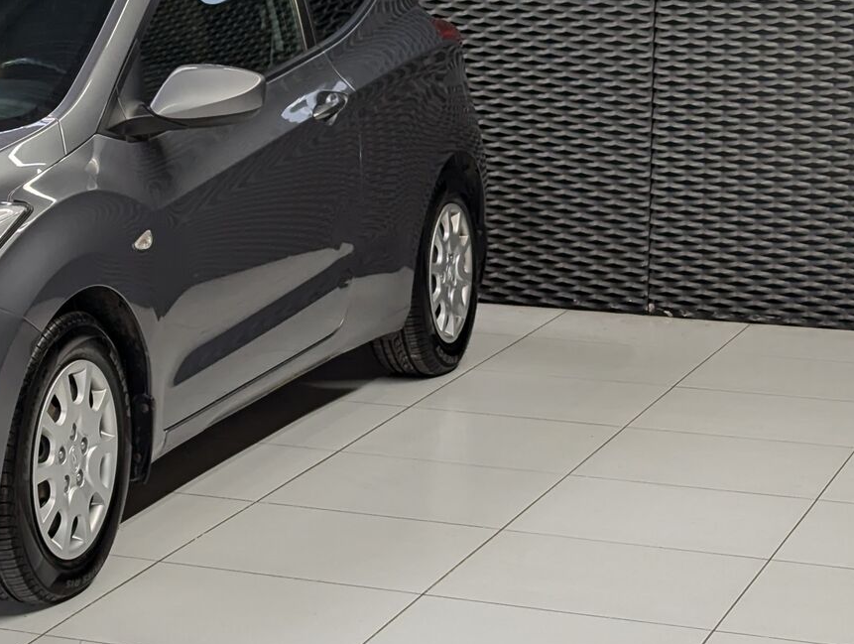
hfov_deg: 18.0
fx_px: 2645
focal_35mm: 107
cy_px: 128
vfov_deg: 13.8
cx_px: 39
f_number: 1.85
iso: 53
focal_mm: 6.81
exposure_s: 1/218
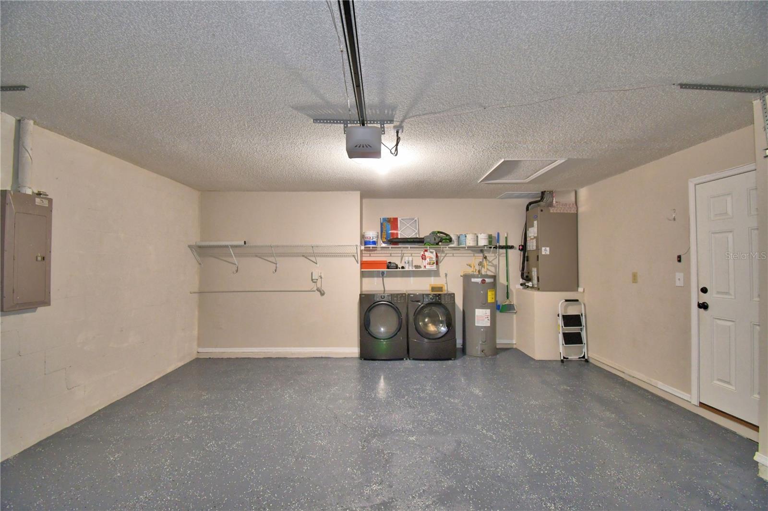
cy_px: 256
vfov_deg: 77.3
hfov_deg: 100.4
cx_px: 384
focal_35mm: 15
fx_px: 320
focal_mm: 10
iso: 900
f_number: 4.5
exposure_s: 1/30
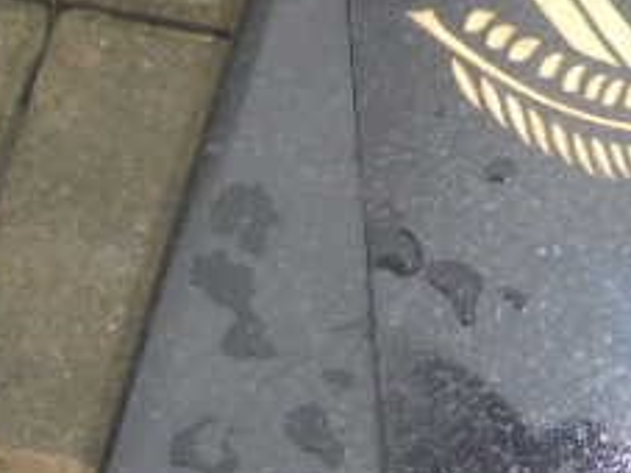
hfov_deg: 18.7
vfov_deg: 15.4
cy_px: 156
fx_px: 1749
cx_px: 856
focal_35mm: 96
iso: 100
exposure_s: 1/30
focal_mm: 6.1
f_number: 4
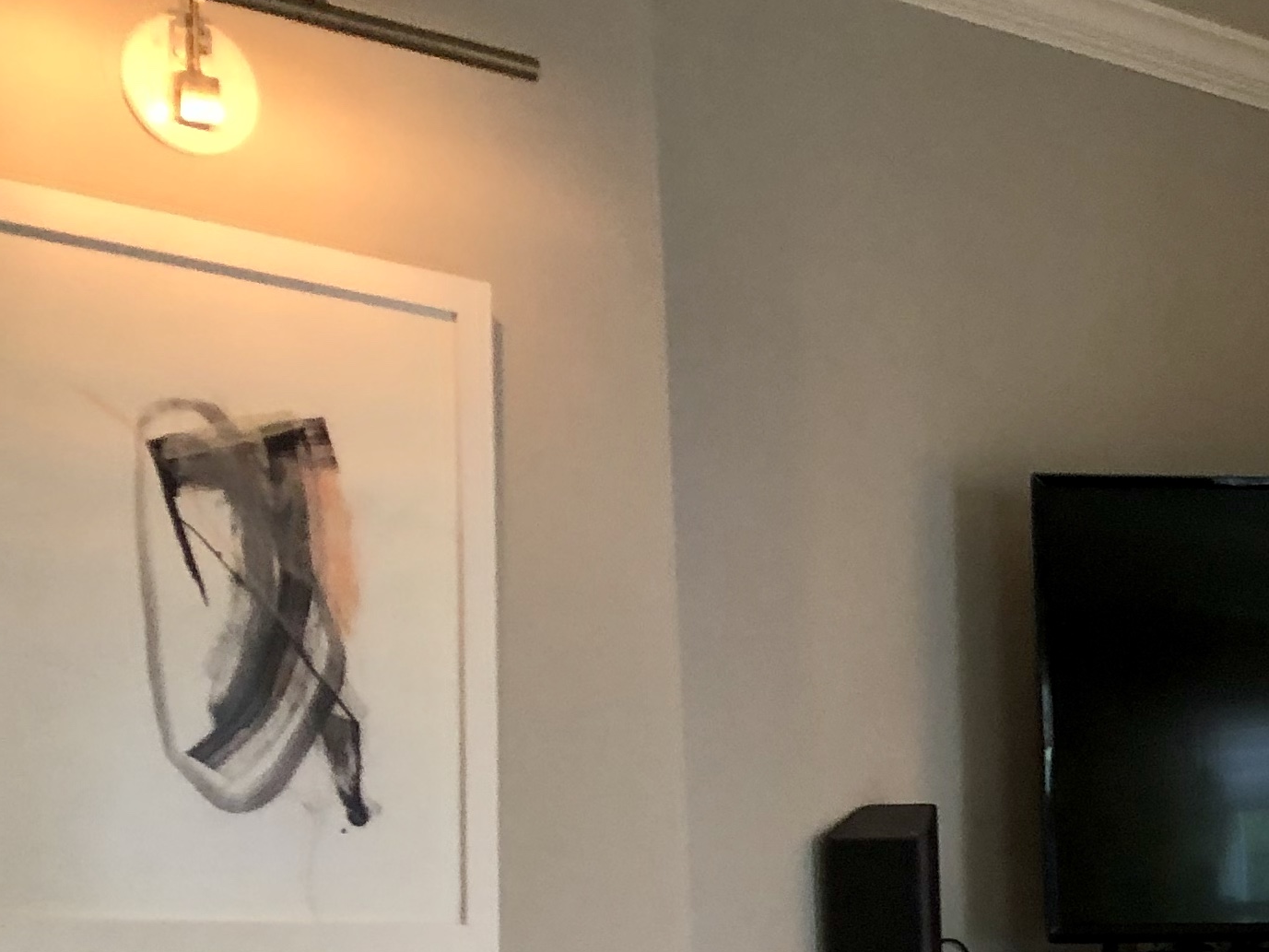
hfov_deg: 20.7
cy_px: 1127
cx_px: 1845
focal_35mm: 82
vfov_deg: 17.2
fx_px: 3006
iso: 40
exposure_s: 1/15
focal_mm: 4
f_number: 1.8
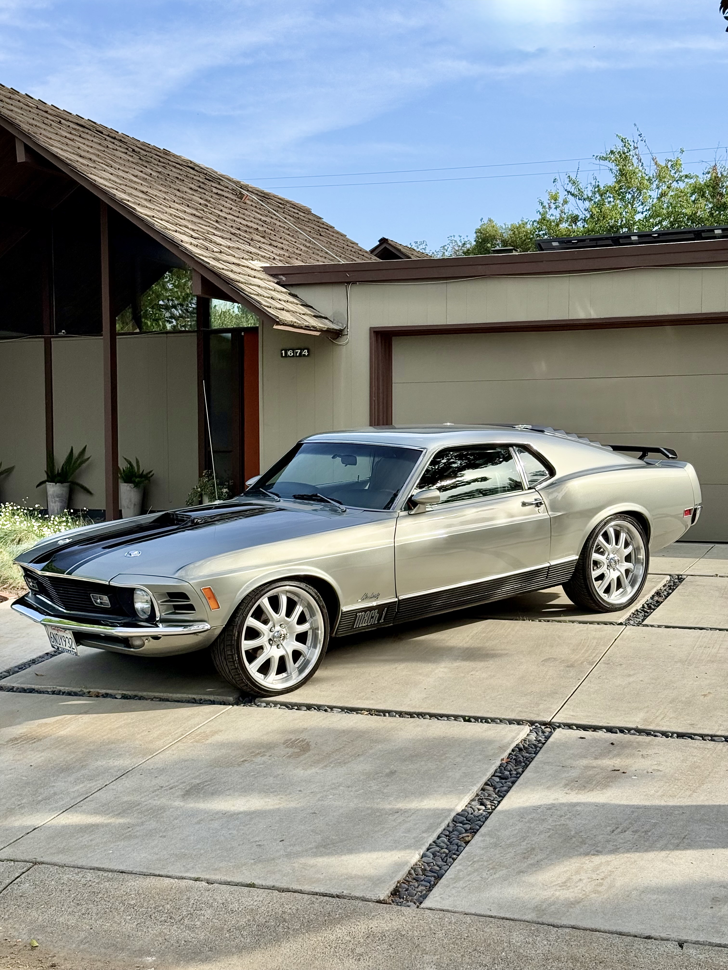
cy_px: 485
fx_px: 1346
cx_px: 364
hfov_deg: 30.3
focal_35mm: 48
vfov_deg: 39.7
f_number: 1.78
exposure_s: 1/2577
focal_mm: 6.76
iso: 80
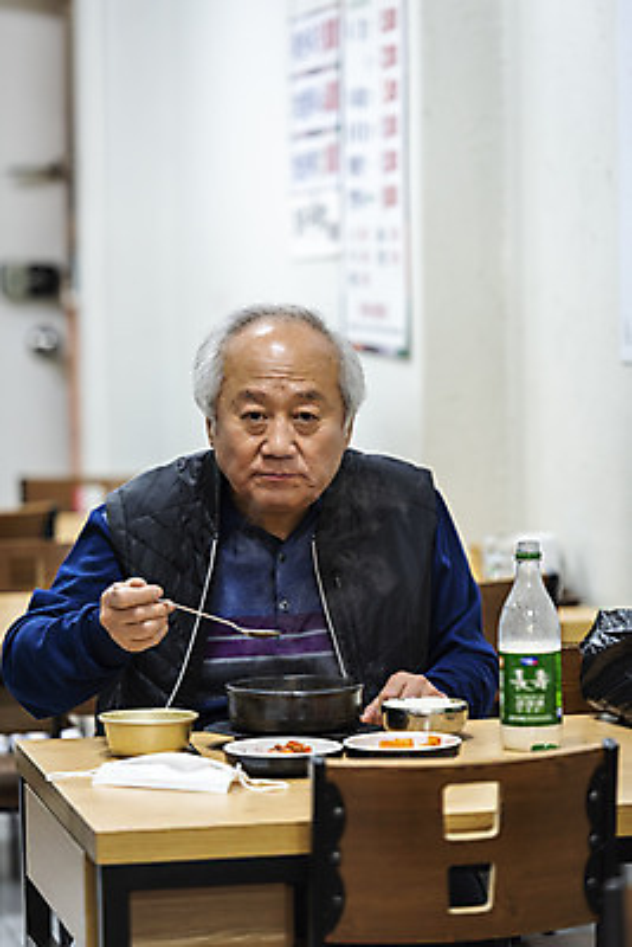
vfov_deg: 14.1
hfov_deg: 9.5
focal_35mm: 145
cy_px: 474
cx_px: 316
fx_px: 3815
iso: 640
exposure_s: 1/100
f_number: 2.8
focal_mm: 145
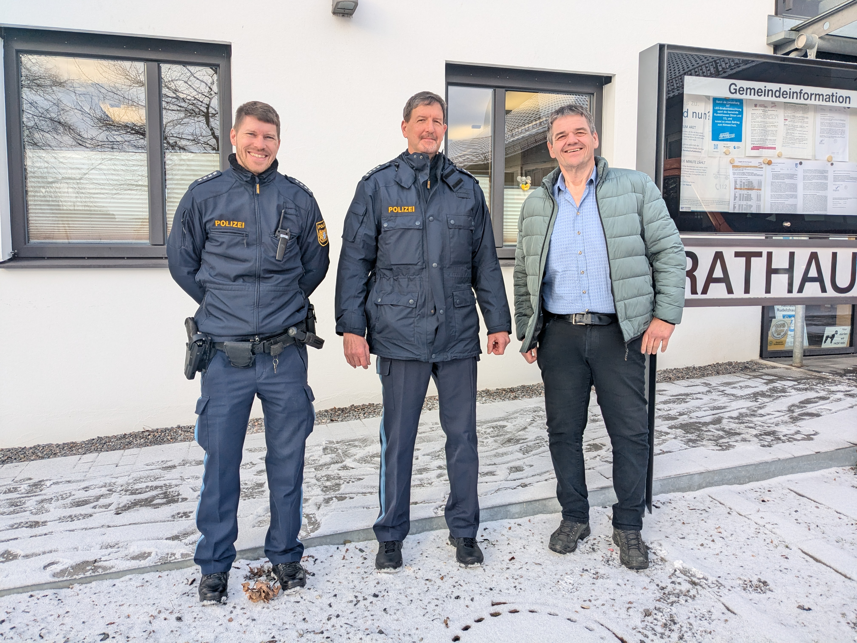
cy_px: 322
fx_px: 668
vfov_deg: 51.4
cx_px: 428
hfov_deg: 65.3
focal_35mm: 27
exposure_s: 1/731
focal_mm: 4.38
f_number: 1.73
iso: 57
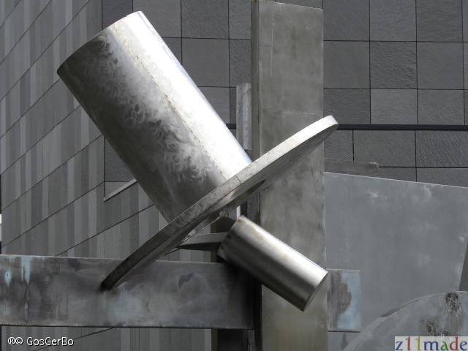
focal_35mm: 184
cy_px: 176
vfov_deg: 8.1
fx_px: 2488
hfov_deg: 10.7
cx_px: 234
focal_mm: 32.7
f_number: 5
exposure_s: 1/224
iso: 64
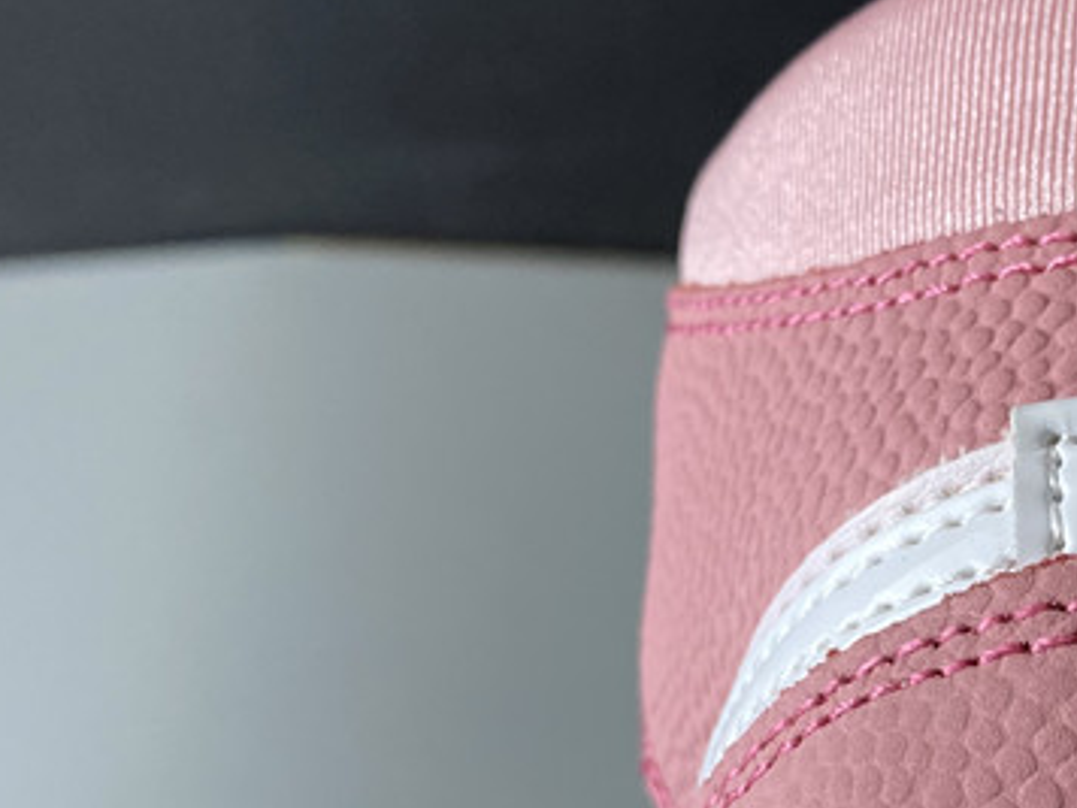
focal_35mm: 73
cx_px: 1083
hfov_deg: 25.3
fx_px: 2271
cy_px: 881
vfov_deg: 19.4
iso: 80
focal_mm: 4.25
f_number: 1.8
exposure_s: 1/100
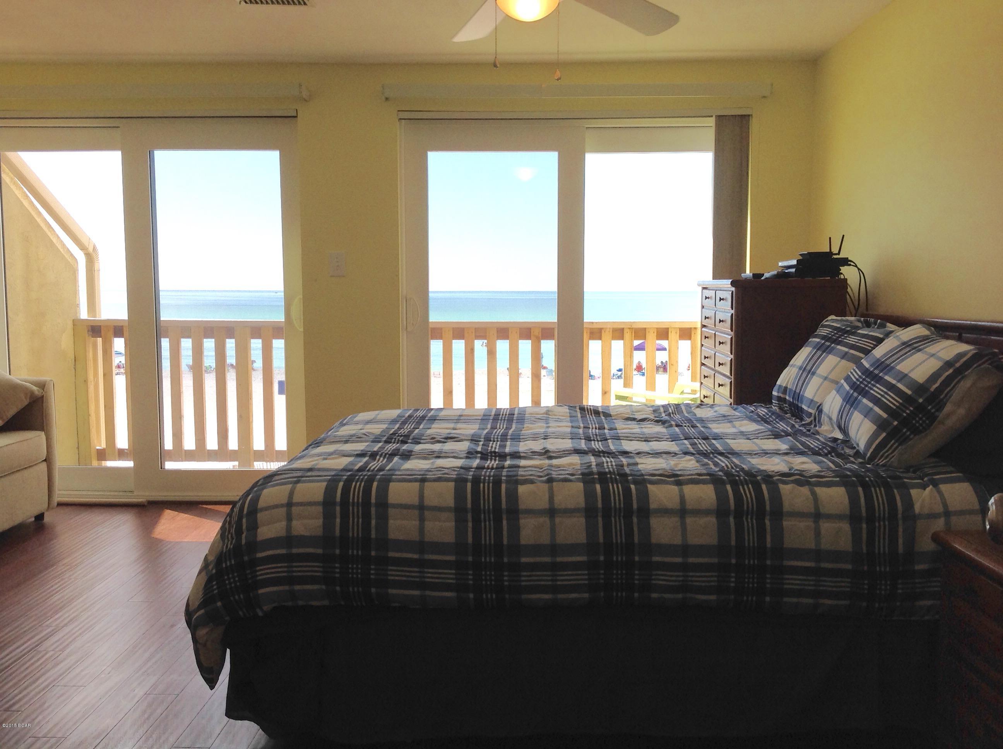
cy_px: 374
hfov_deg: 52.7
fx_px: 1013
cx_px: 502
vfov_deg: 40.6
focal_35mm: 35
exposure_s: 1/329
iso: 50
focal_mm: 4.28
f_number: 2.4
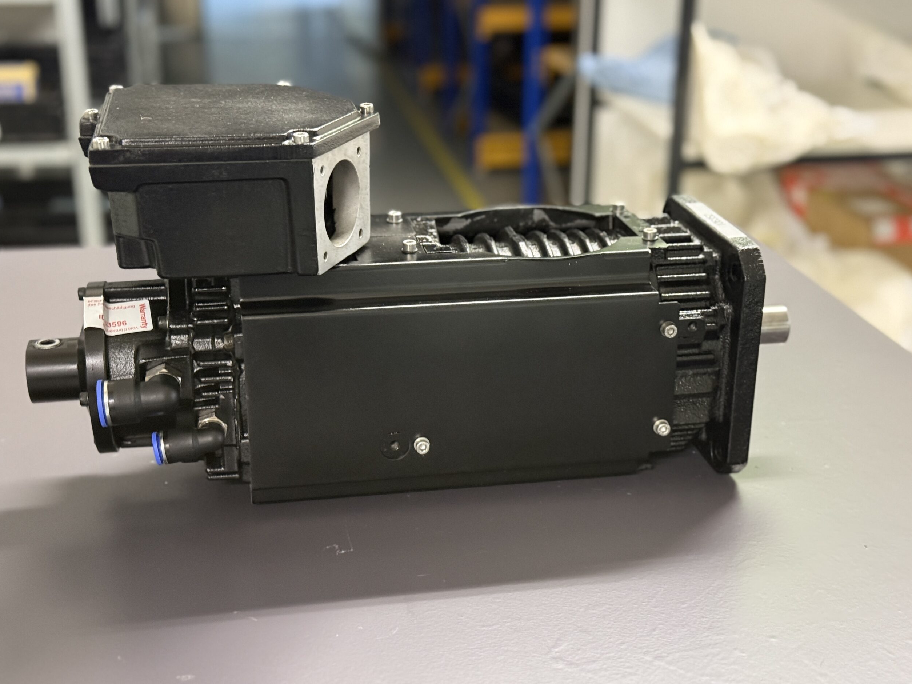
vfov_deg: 29.7
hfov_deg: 38.9
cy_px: 346
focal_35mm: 49
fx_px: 1291
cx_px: 457
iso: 500
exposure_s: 1/25
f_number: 1.78
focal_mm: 6.76
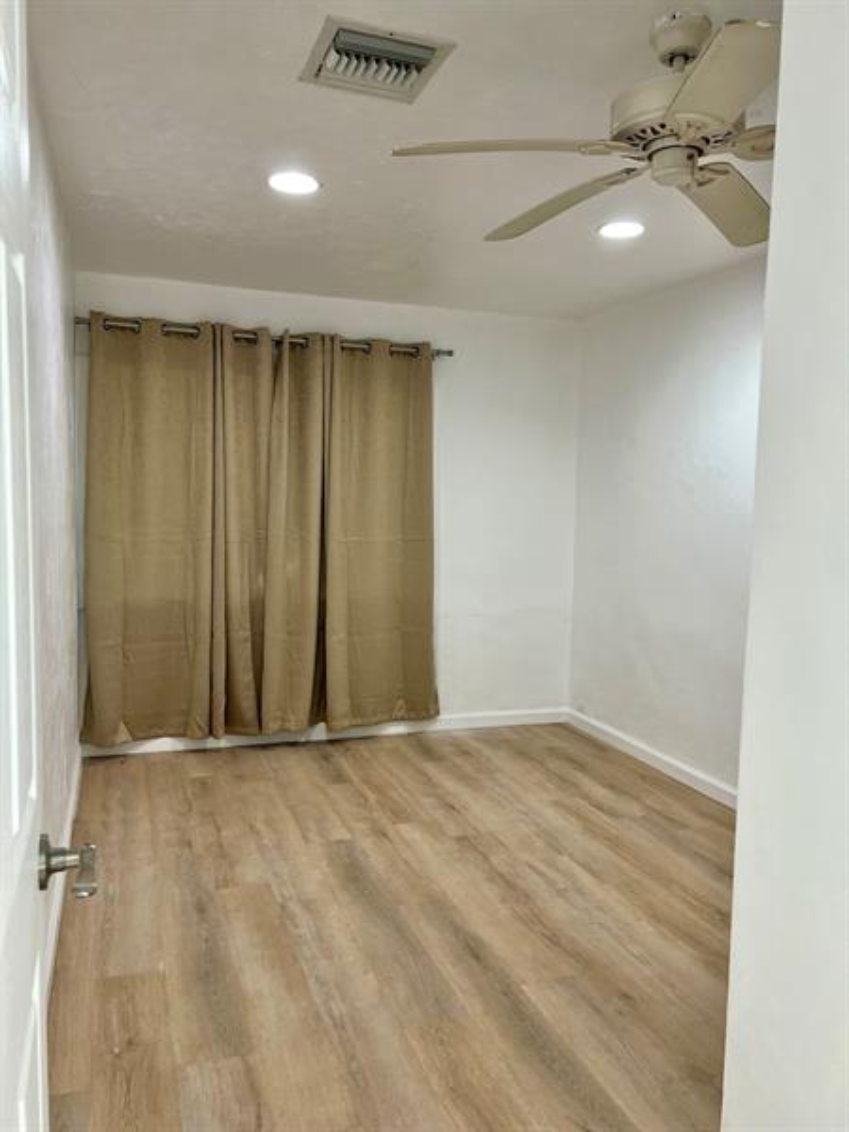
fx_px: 850
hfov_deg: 53.1
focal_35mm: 26
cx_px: 424
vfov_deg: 67.3
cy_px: 566
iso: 80
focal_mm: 5.7
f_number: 1.5
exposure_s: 1/60
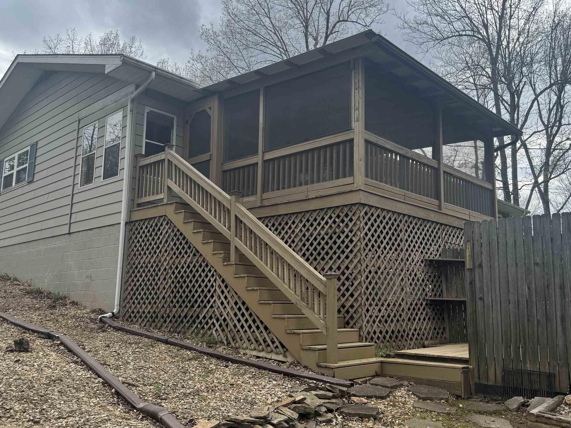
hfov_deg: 58.2
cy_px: 219
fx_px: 511
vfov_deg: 45.4
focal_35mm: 31
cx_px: 313
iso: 80
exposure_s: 1/1980
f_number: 1.78
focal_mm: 6.76
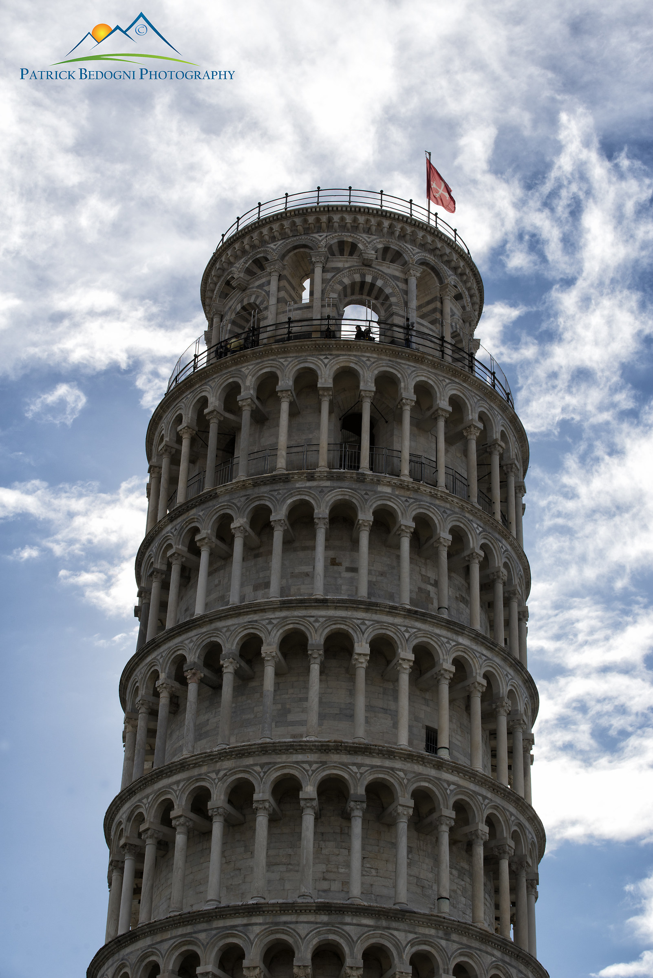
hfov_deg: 19.5
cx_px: 326
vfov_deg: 28.8
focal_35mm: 70
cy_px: 489
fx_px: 1903
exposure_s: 1/800
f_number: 11
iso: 200
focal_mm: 70
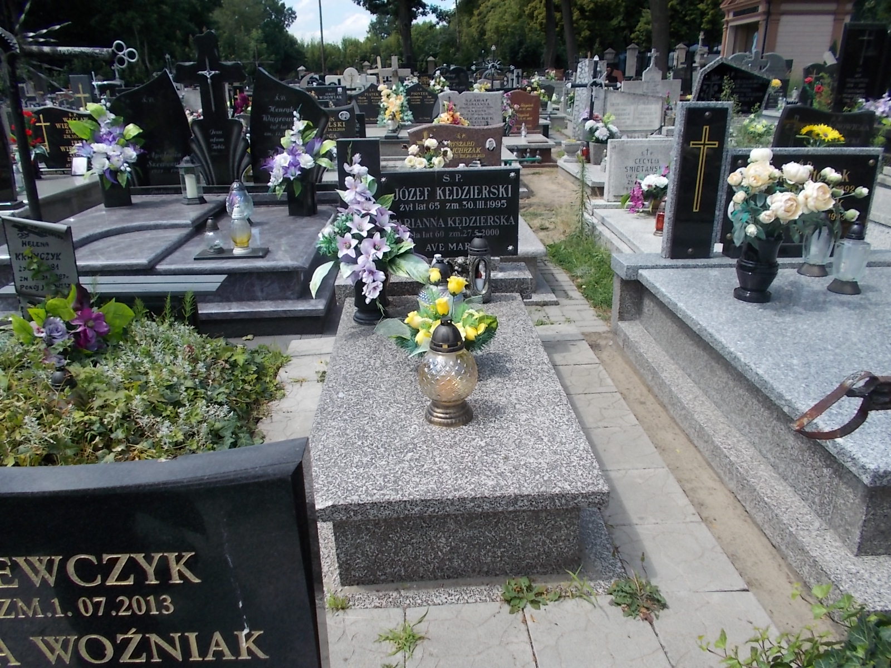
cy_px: 334
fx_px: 669
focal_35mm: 26
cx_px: 446
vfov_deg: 53.1
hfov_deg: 67.3
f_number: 8
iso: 80
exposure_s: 1/125
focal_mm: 4.6
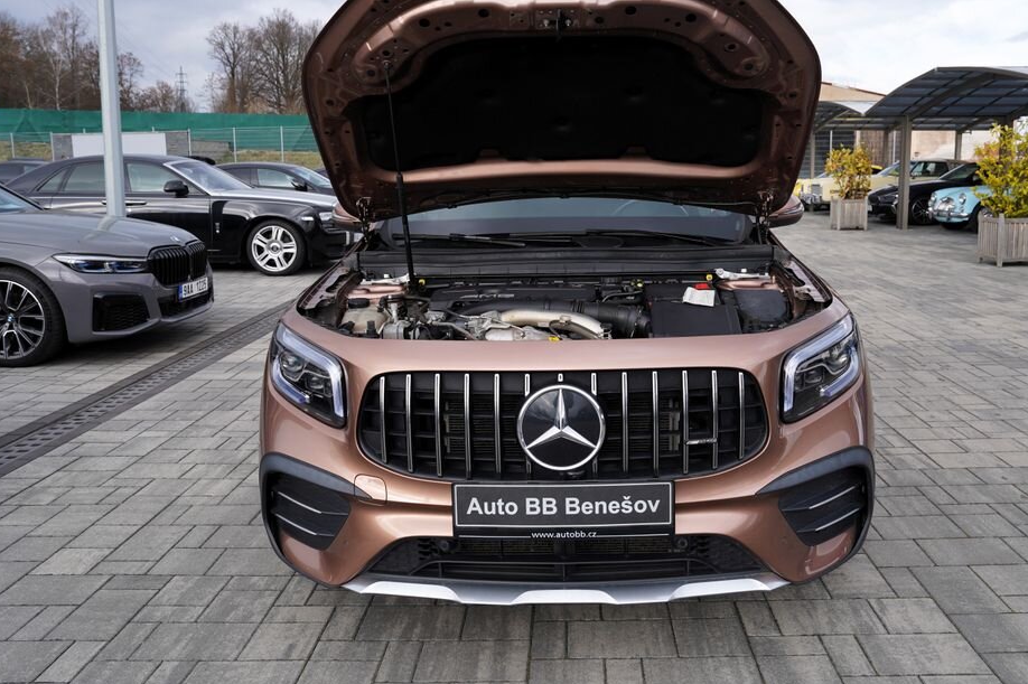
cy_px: 309
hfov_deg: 63.6
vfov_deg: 44.9
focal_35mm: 29
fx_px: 828
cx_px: 563
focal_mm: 26
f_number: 5.6
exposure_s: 1/125
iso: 100
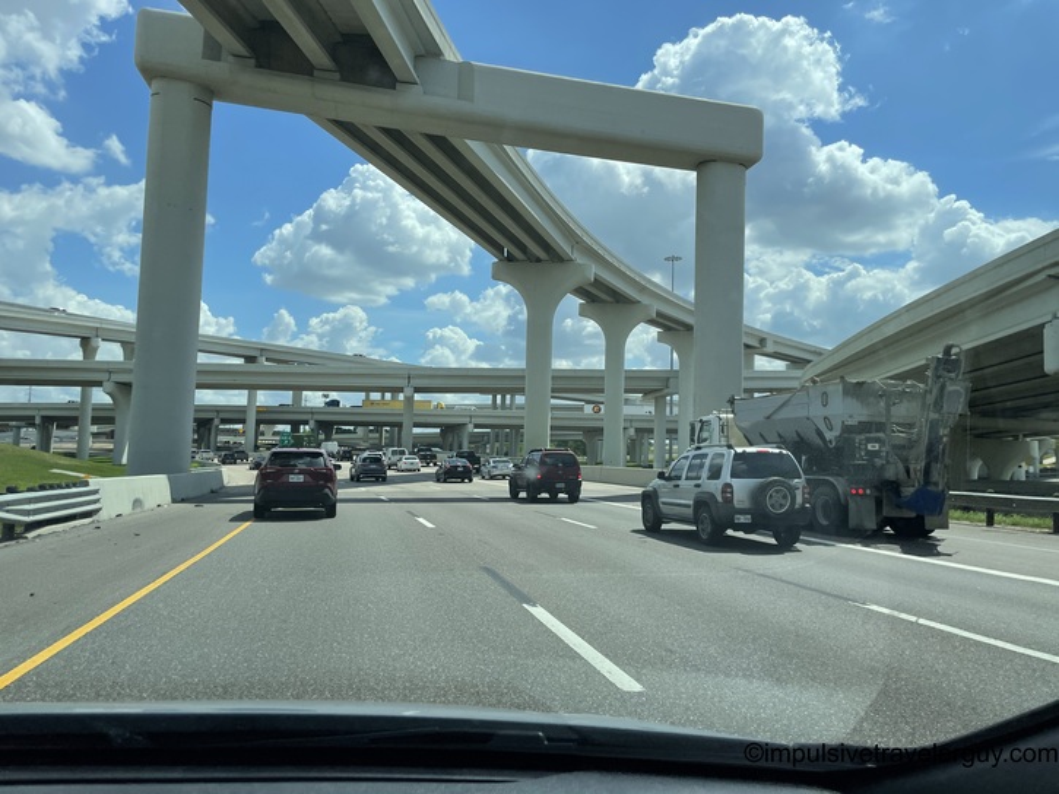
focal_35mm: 26
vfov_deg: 53.1
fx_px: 796
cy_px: 397
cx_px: 530
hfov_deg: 67.3
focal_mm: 4.2
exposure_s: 1/4000
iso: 32
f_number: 1.6
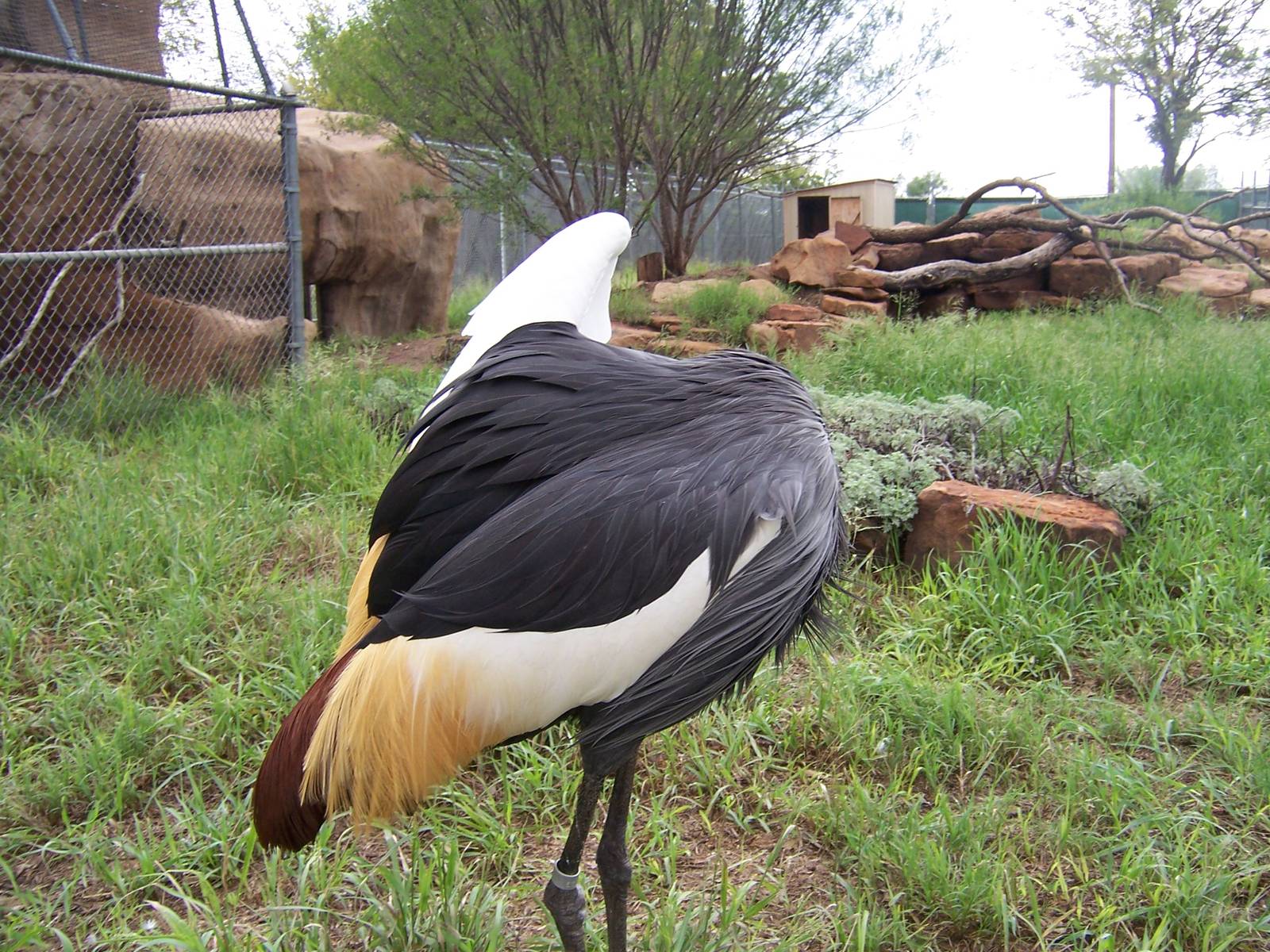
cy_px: 476
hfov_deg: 55.4
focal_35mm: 33
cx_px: 635
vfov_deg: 42.9
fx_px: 1211
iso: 80
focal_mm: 5.5
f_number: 3.4
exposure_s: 1/90
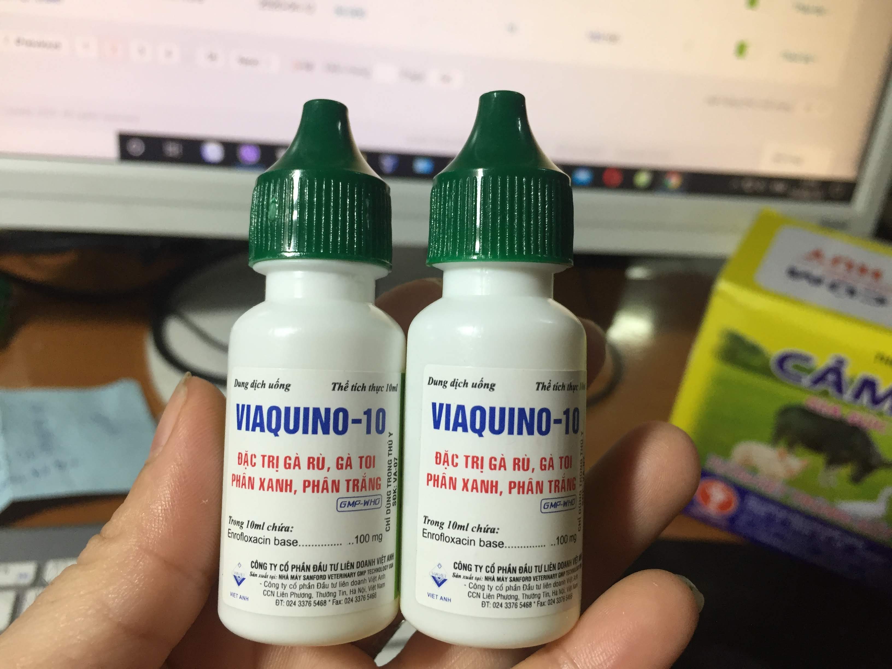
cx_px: 446
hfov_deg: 61.7
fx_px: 747
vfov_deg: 48.2
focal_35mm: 29
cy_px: 334
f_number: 2.2
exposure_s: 1/33
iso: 50
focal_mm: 4.15
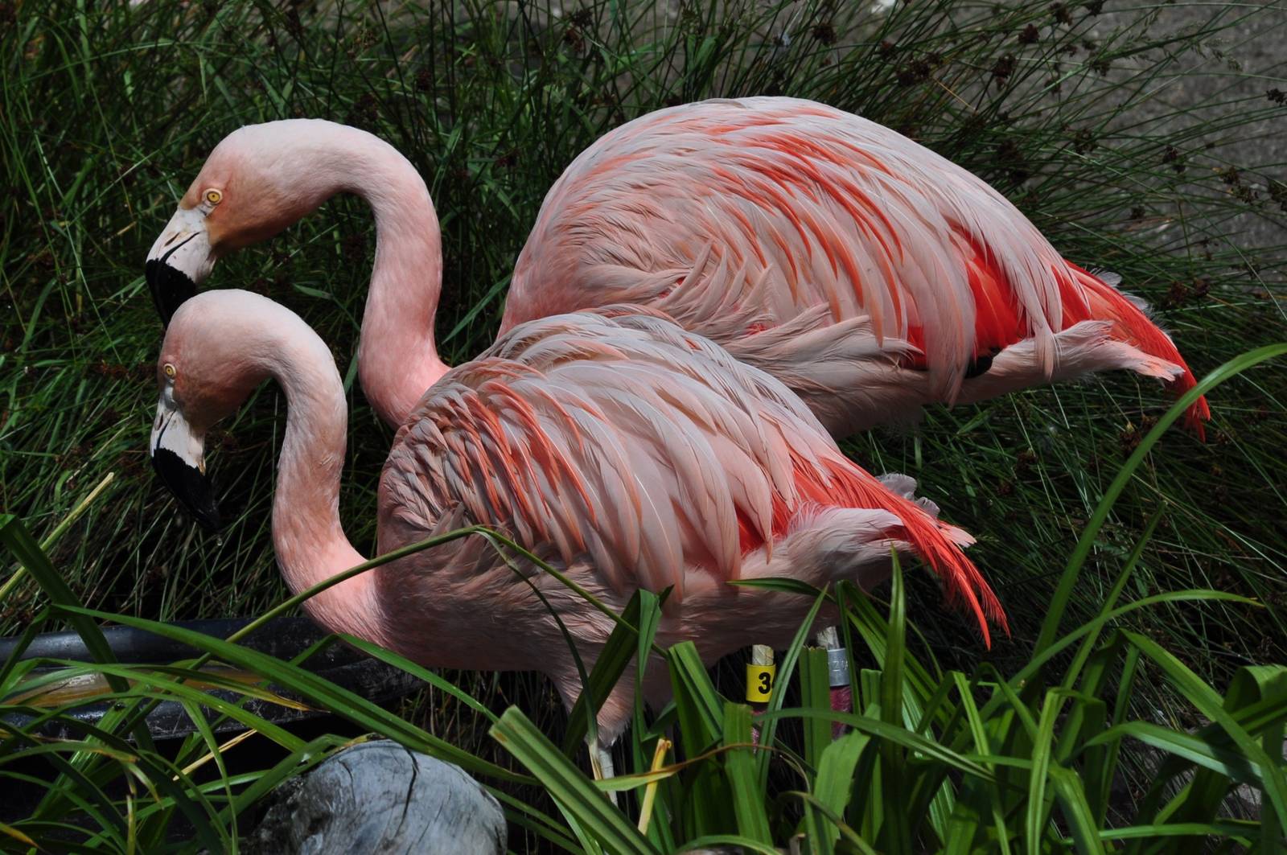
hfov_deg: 10.2
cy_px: 428
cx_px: 644
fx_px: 7231
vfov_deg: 6.8
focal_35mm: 202
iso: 220
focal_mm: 135
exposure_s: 1/250
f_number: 10
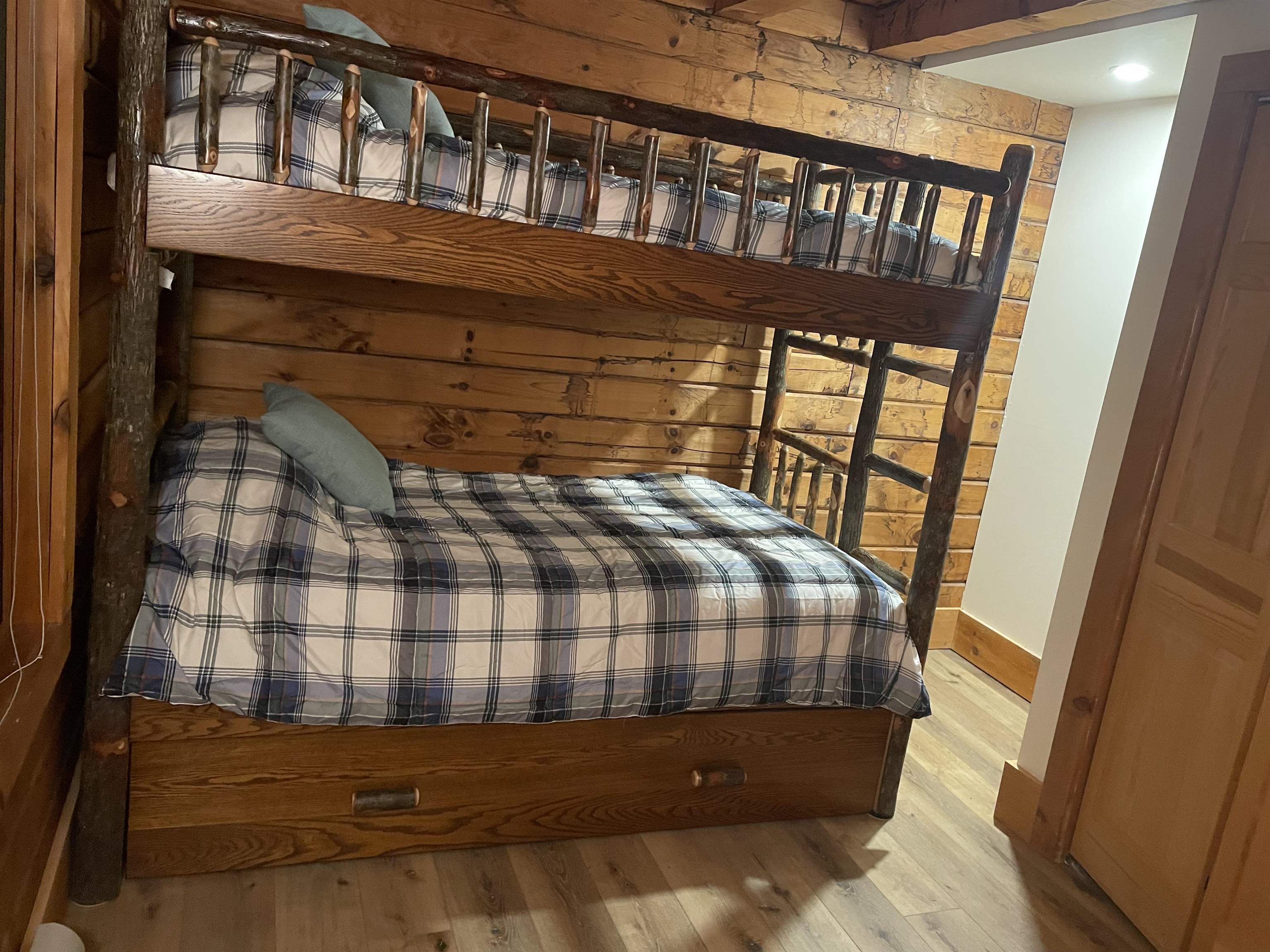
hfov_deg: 67.3
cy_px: 476
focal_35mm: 26
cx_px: 635
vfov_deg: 53.1
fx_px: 954
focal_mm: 4.2
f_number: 1.6
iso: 640
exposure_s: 1/30
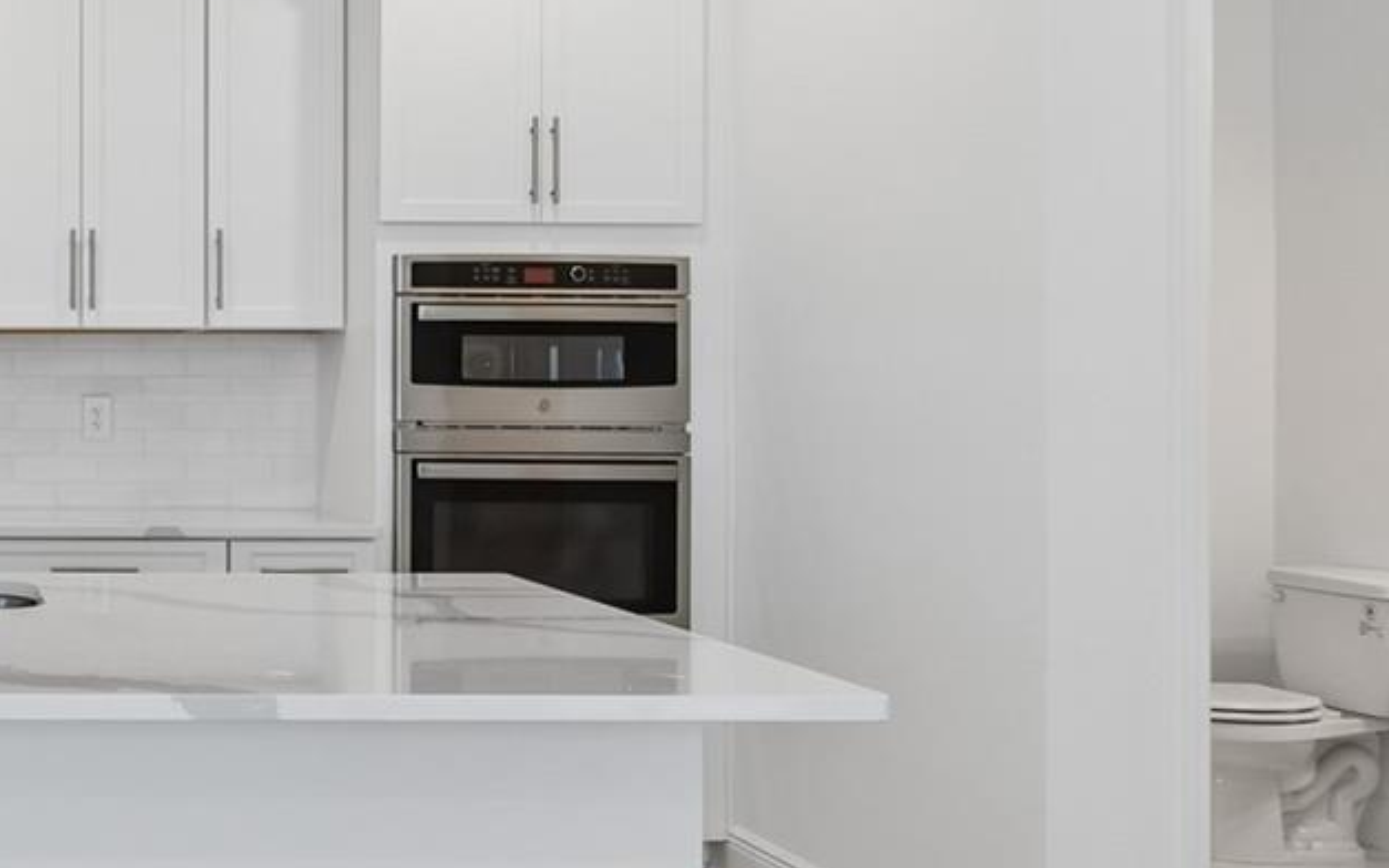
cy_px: 401
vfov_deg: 32.8
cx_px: -60
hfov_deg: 42.1
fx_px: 1476
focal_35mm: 39
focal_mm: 10
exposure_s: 1/10
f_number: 7.1
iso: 100
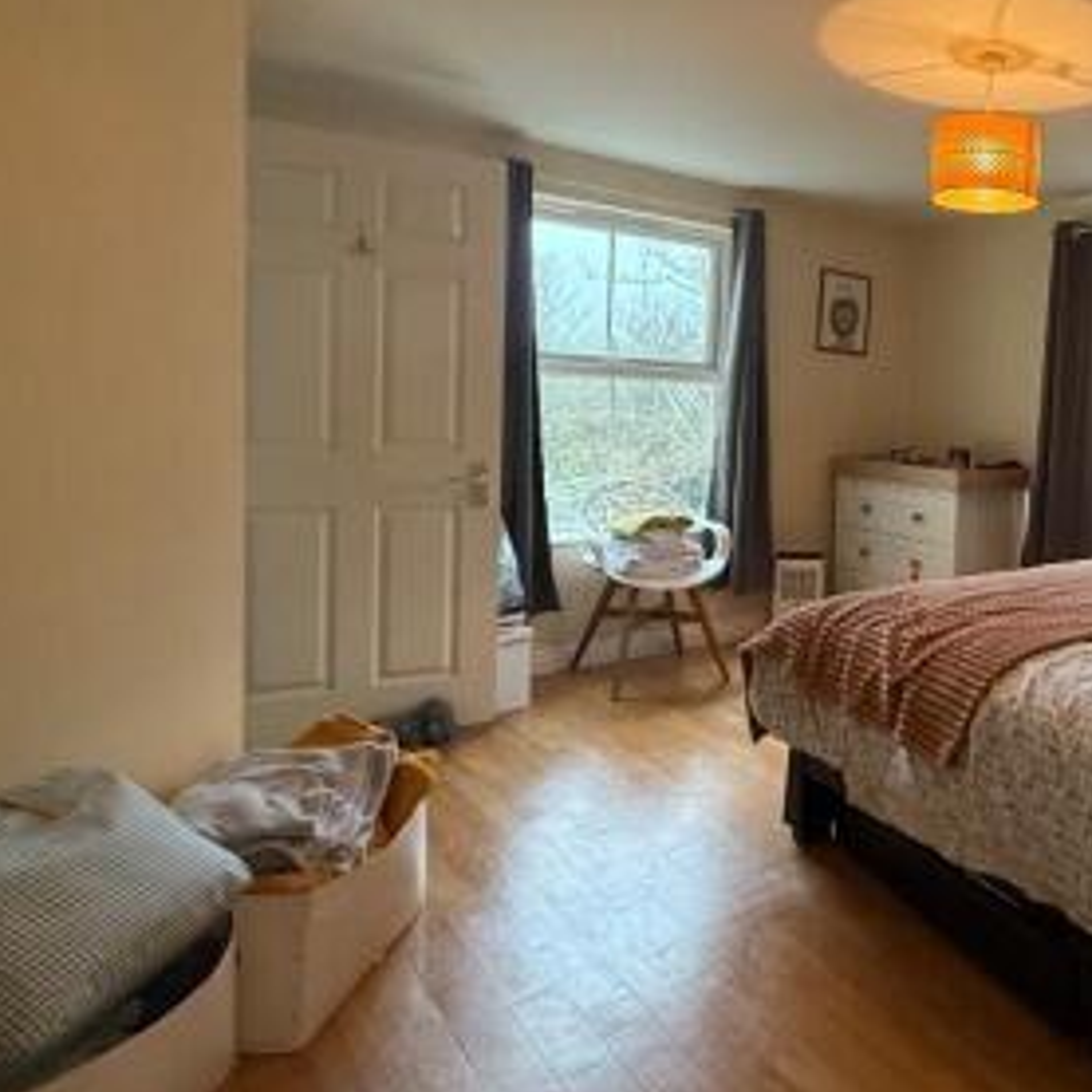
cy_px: 447
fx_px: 928
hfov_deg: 52.8
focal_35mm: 26
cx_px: 999
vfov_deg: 60.5
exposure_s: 1/100
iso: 400
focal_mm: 2.22
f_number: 2.2
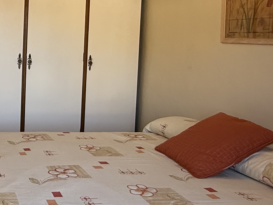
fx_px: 371
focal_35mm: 47
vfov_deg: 30.4
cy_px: 52
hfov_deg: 36.5
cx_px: 3
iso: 200
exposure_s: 1/99
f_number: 2.2
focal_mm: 2.22
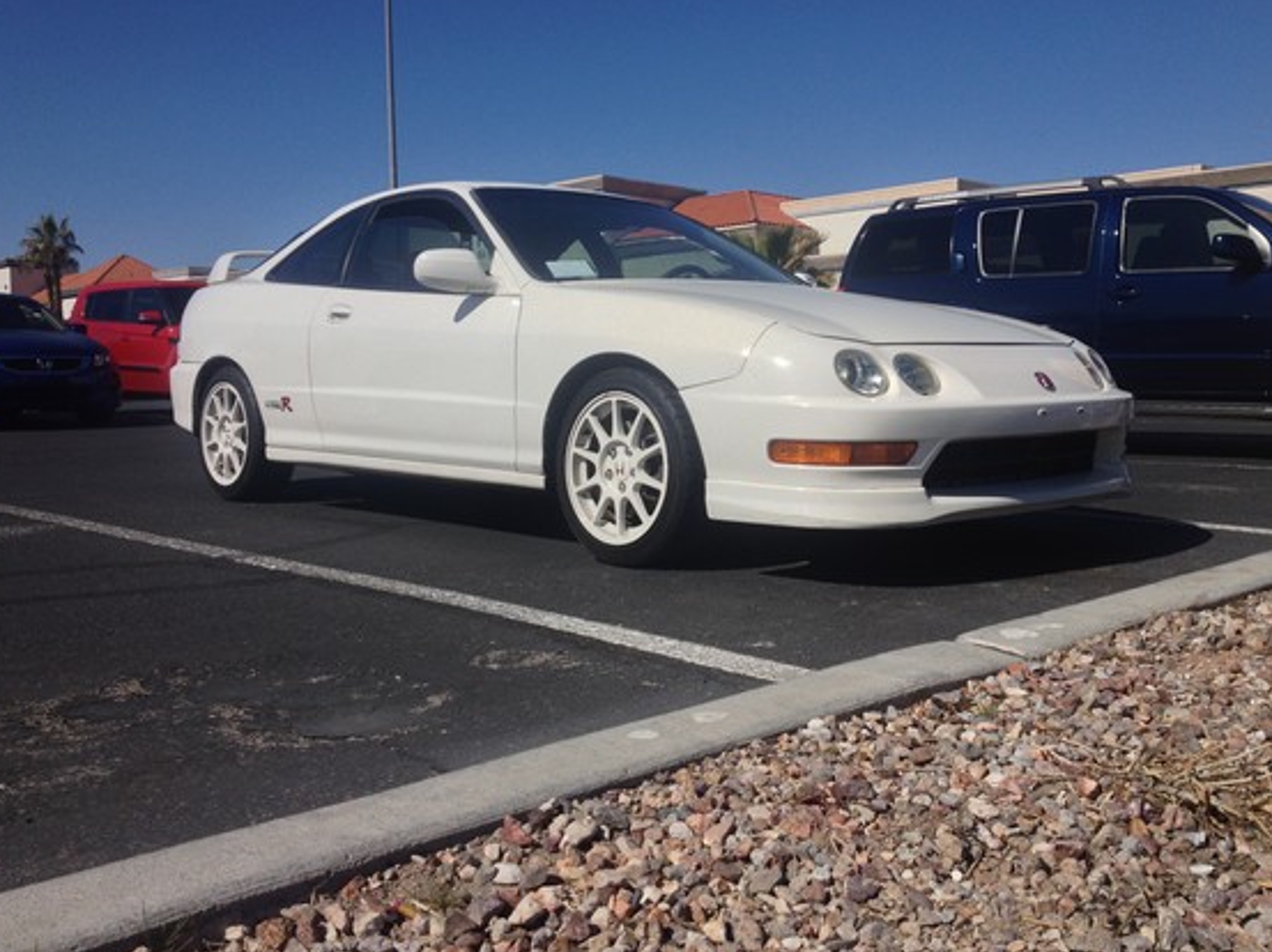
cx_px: 658
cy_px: 460
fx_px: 1395
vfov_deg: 37.7
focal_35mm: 38
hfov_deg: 49.0
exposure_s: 1/3690
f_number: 2.4
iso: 50
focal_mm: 4.28
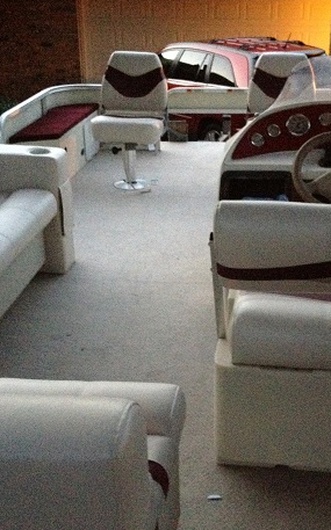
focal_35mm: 52
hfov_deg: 24.7
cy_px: 262
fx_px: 752
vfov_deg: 38.9
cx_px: 214
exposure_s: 1/15
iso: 800
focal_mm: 4.28
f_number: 2.4
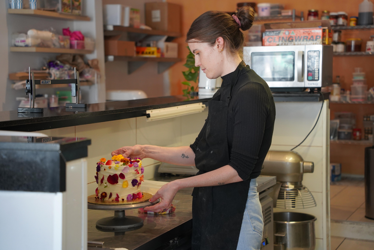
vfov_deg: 20.0
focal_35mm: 68
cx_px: 187
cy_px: 125
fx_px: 706
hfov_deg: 29.7
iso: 2000
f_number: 4
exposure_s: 1/160
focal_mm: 68
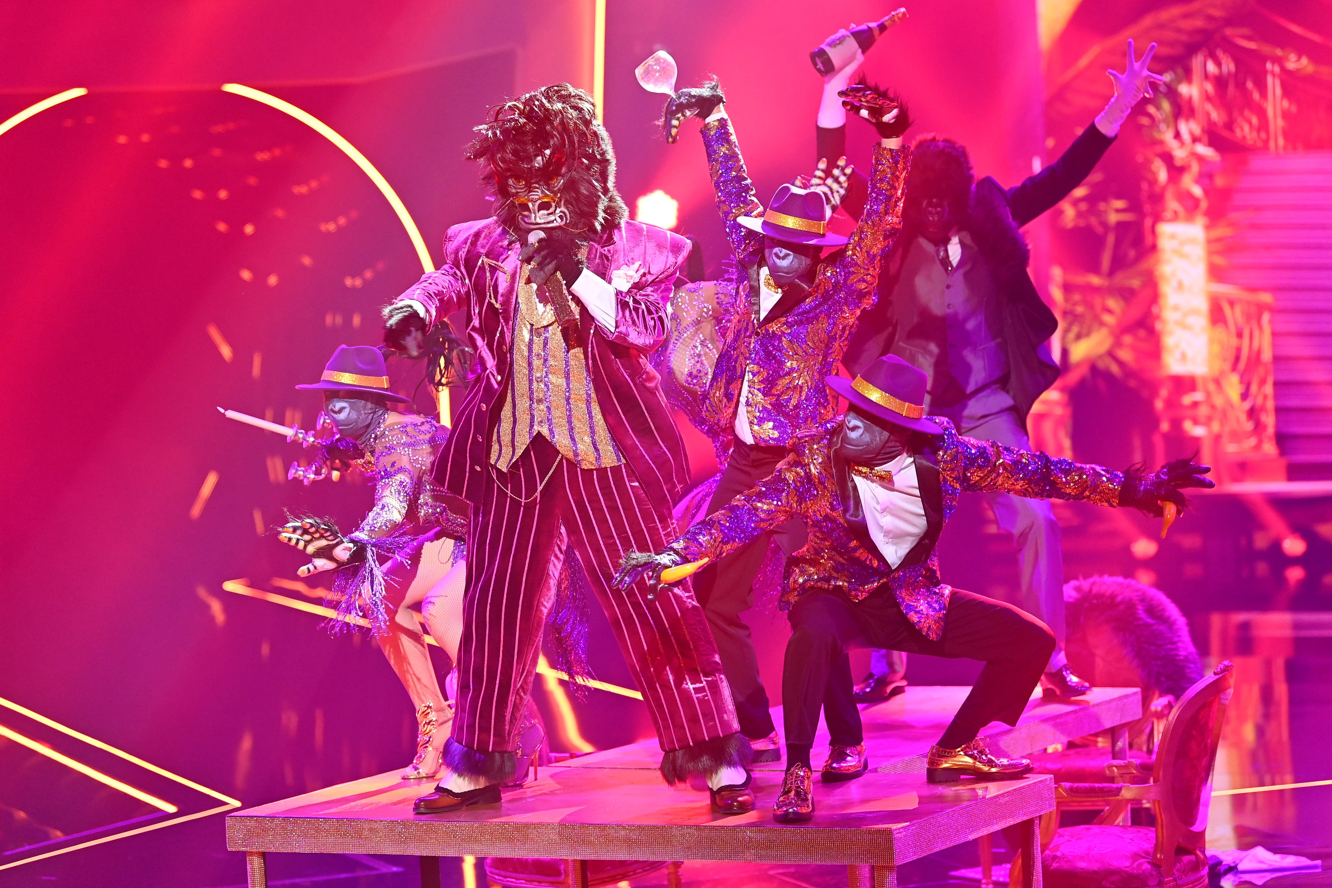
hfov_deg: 16.8
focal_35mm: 122
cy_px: 444
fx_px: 4514
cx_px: 666
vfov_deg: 11.2
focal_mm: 122
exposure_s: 1/500
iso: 3200
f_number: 2.8
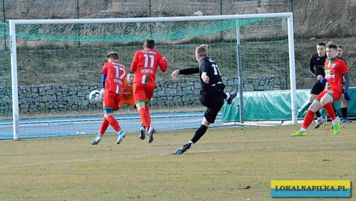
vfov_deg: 4.7
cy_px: 84
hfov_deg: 8.3
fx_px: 2460
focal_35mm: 261
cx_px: 178
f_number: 11
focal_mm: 165
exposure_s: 1/4000
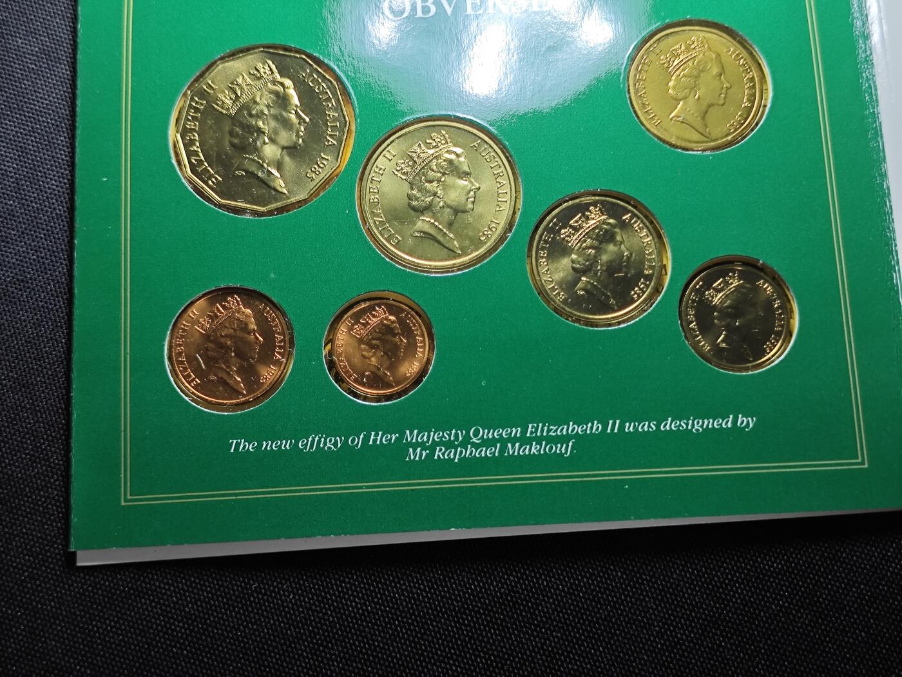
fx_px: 1277
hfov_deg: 38.9
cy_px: 338
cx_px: 451
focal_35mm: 49
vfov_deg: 29.7
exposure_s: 1/88.7
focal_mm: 5.84
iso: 80
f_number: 1.6
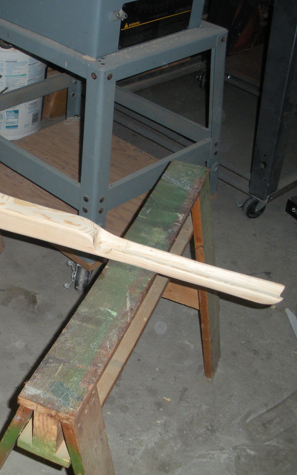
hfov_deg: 24.1
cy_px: 238
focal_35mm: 51
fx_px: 661
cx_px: -6
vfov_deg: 39.6
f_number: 3.5
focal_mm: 6.3
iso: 167
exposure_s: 1/60
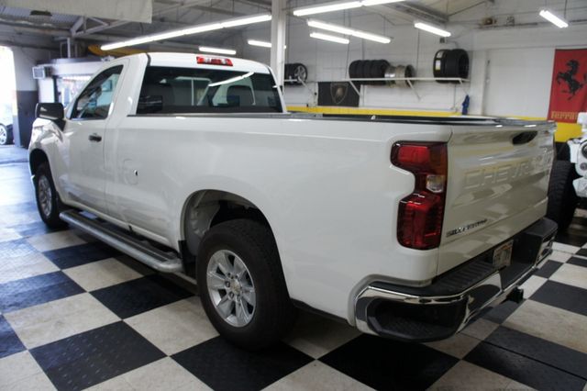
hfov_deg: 67.4
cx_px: 294
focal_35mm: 27
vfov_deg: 47.9
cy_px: 196
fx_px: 440
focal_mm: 18
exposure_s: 1/80
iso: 500
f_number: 3.5
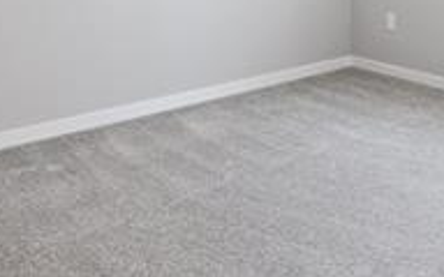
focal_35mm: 51
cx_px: 391
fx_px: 617
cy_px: -76
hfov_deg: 37.3
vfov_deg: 22.8
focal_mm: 15
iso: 400
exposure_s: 1/100
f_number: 5
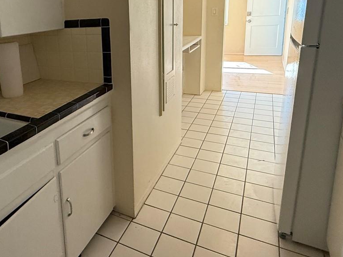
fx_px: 287
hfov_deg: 58.3
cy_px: 77
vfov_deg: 47.1
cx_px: 84
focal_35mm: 29
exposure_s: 1/120
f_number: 2.2
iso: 400
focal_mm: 2.22
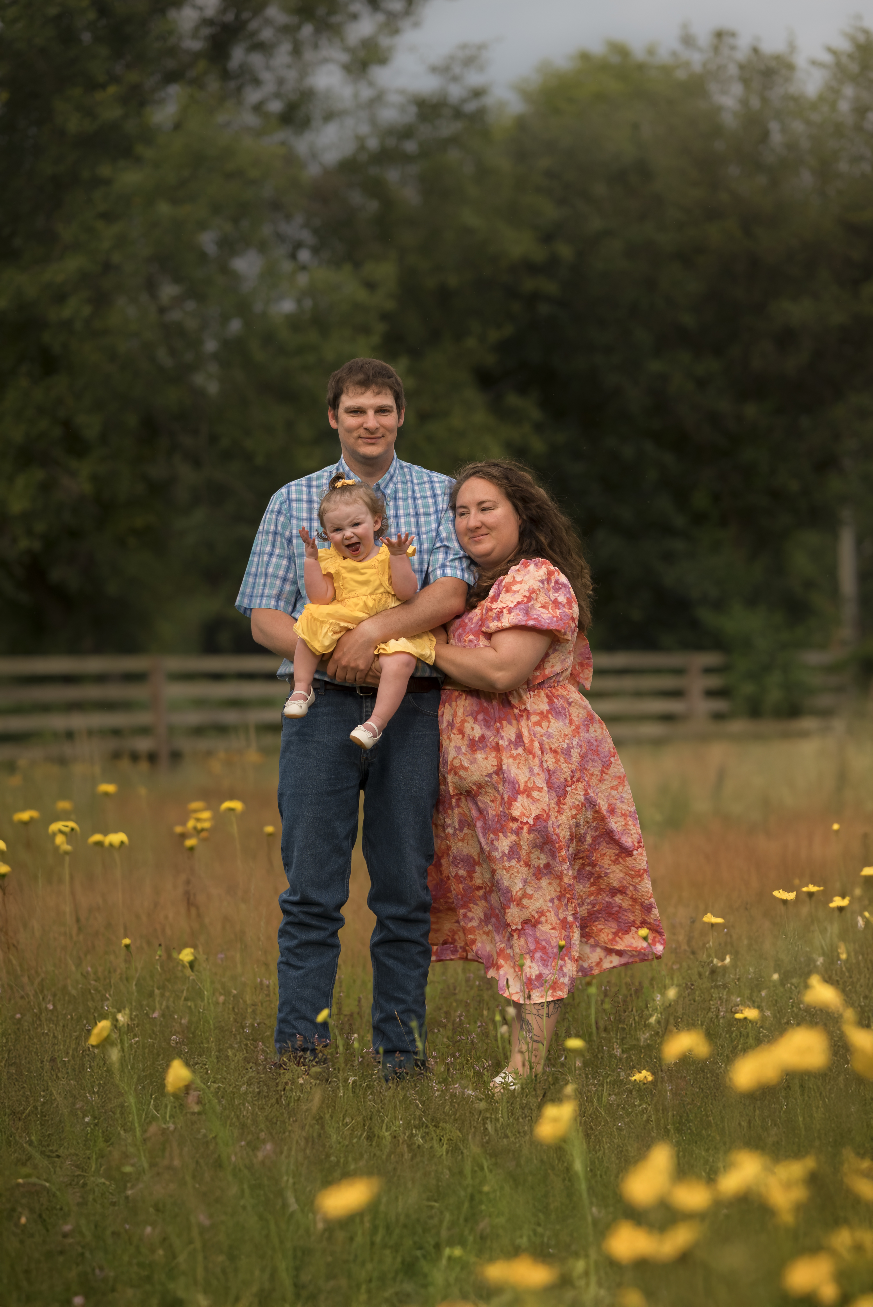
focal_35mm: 85
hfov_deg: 16.1
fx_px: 3089
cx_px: 436
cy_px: 654
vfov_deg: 23.9
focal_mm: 85
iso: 160
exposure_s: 1/2000
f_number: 2.2
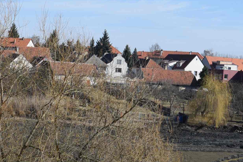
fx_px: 588
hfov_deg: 23.3
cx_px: 106
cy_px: 144
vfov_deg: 15.6
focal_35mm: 87
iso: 200
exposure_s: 1/320
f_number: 9
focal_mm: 24
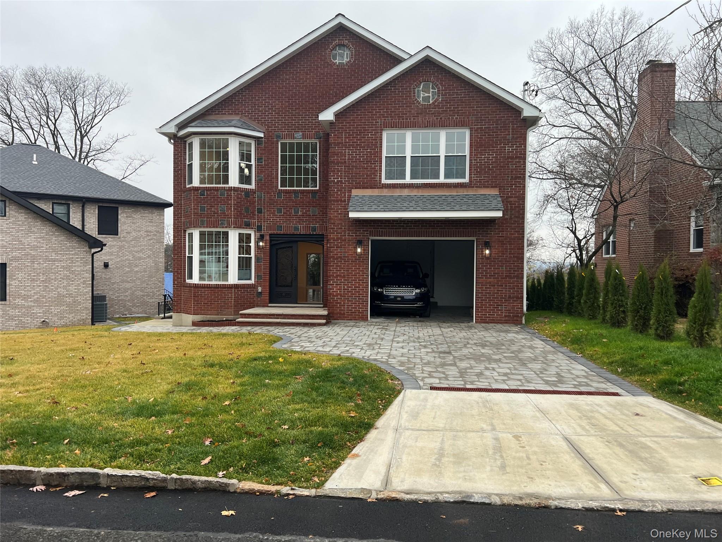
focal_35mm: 26
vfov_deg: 53.1
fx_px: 542
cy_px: 271
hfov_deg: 67.3
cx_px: 361
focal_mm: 5.7
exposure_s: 1/531
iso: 50
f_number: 1.5
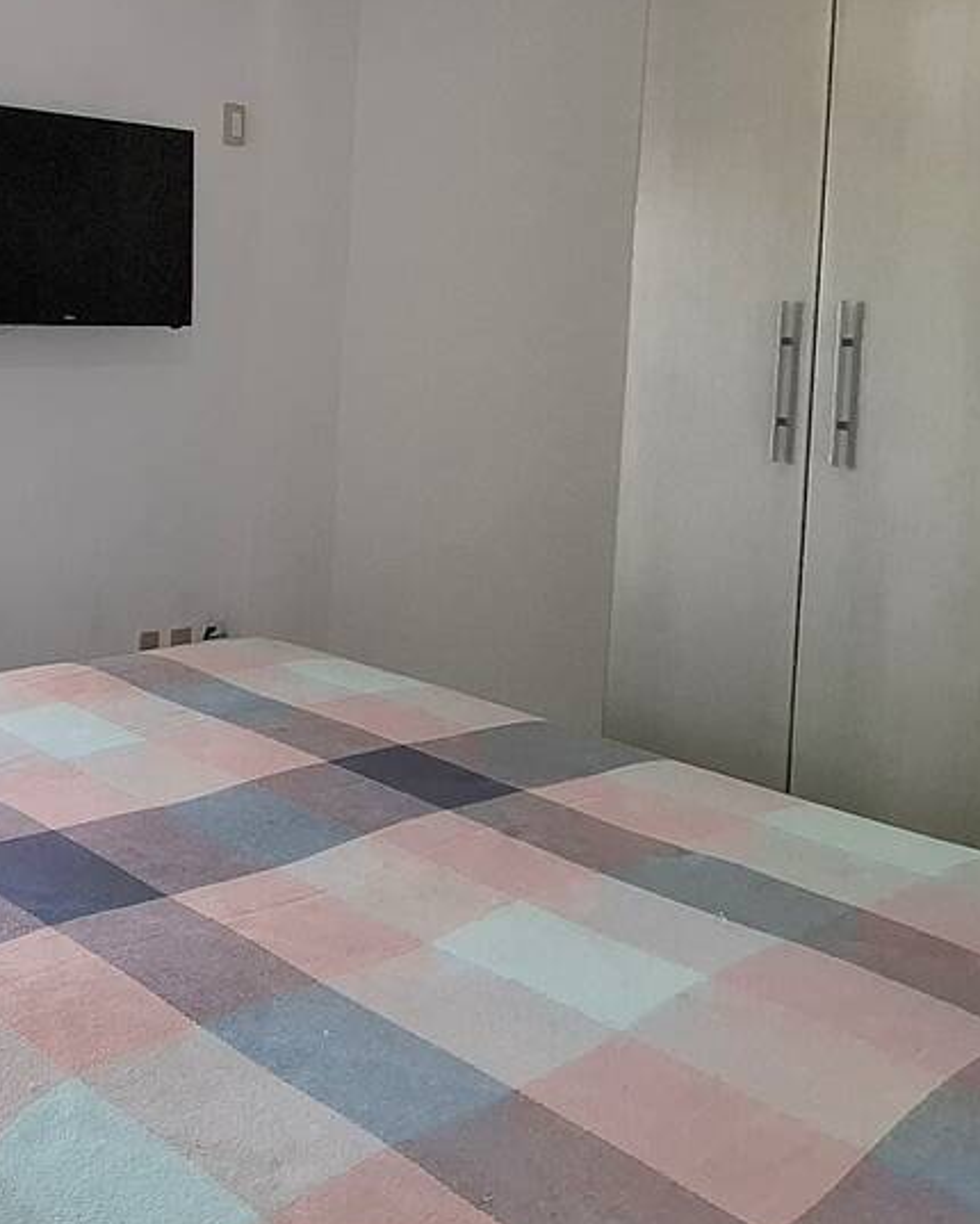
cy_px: 328
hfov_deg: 37.5
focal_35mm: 34
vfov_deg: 50.9
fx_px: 1232
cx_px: -55
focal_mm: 1.74
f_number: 2.2
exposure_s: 1/60.2
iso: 40
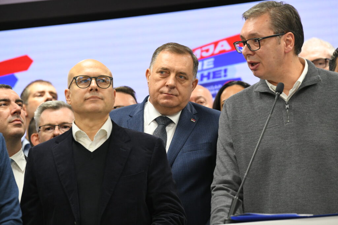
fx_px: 1502
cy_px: 112
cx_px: 169
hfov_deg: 12.8
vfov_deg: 8.6
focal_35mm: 160
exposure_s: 1/320
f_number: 4
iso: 3200
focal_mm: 160
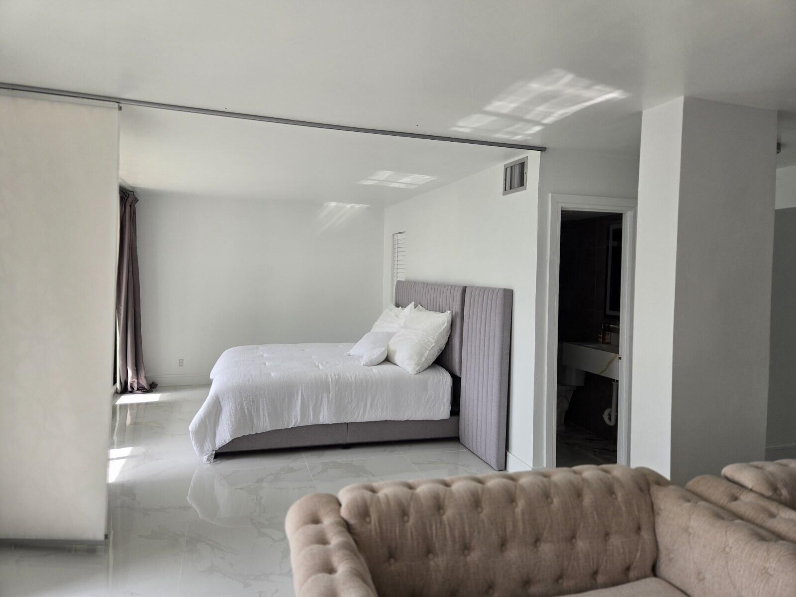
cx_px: 398
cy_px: 298
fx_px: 529
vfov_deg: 58.9
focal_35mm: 23
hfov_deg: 73.9
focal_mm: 5.4
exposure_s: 1/719
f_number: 1.8
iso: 64
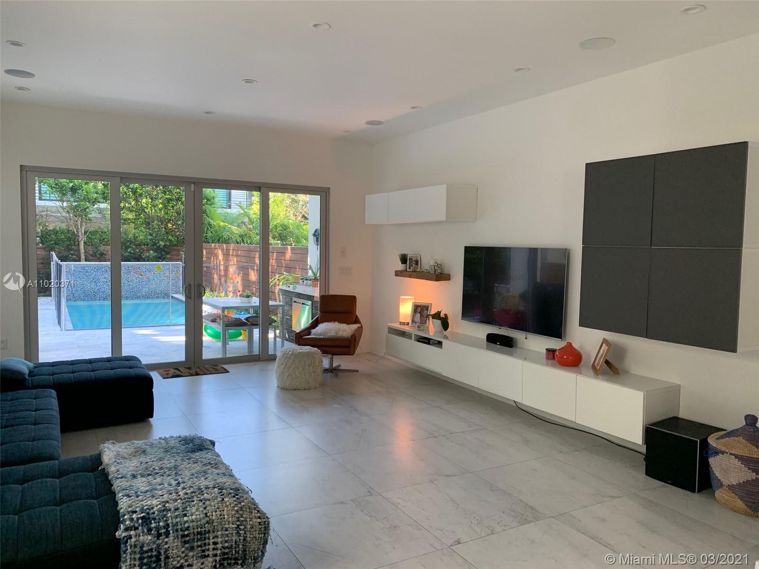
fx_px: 570
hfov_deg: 67.3
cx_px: 380
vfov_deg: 53.1
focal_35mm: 26
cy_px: 284
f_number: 1.8
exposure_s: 1/121
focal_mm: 4.25
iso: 80
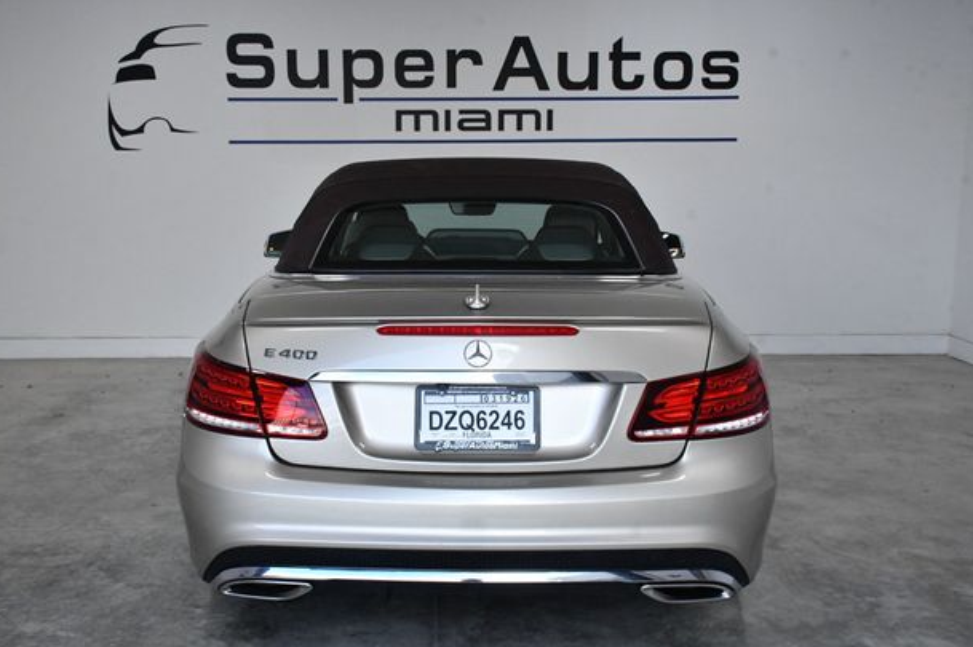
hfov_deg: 47.4
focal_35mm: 41
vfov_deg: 32.6
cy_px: 335
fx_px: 1107
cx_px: 468
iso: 2500
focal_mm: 26
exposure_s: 1/500
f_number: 11
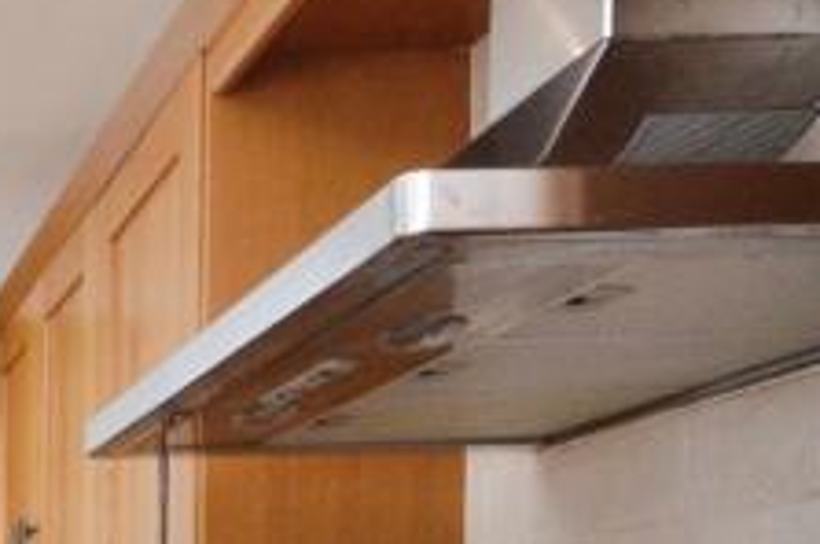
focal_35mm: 69
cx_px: -404
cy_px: 759
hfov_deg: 23.5
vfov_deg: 18.0
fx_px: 1569
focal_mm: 10
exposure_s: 1/15
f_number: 9
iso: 640
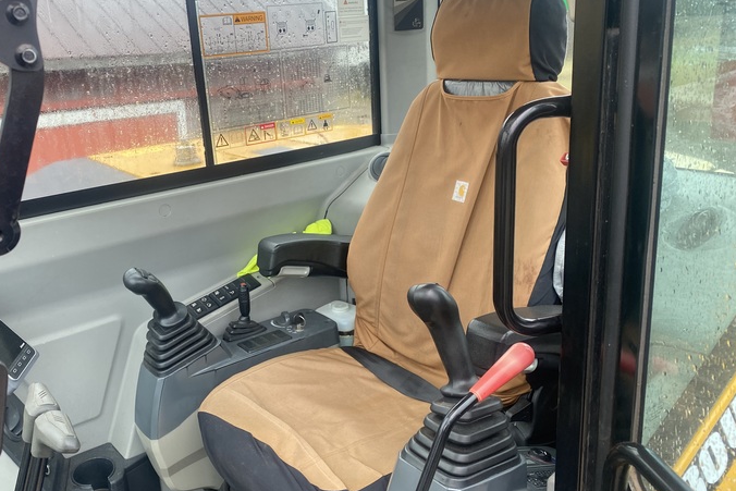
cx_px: 305
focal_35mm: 32
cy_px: 235
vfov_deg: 41.1
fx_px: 654
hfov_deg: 58.4
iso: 64
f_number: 1.8
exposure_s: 1/121
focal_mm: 4.25
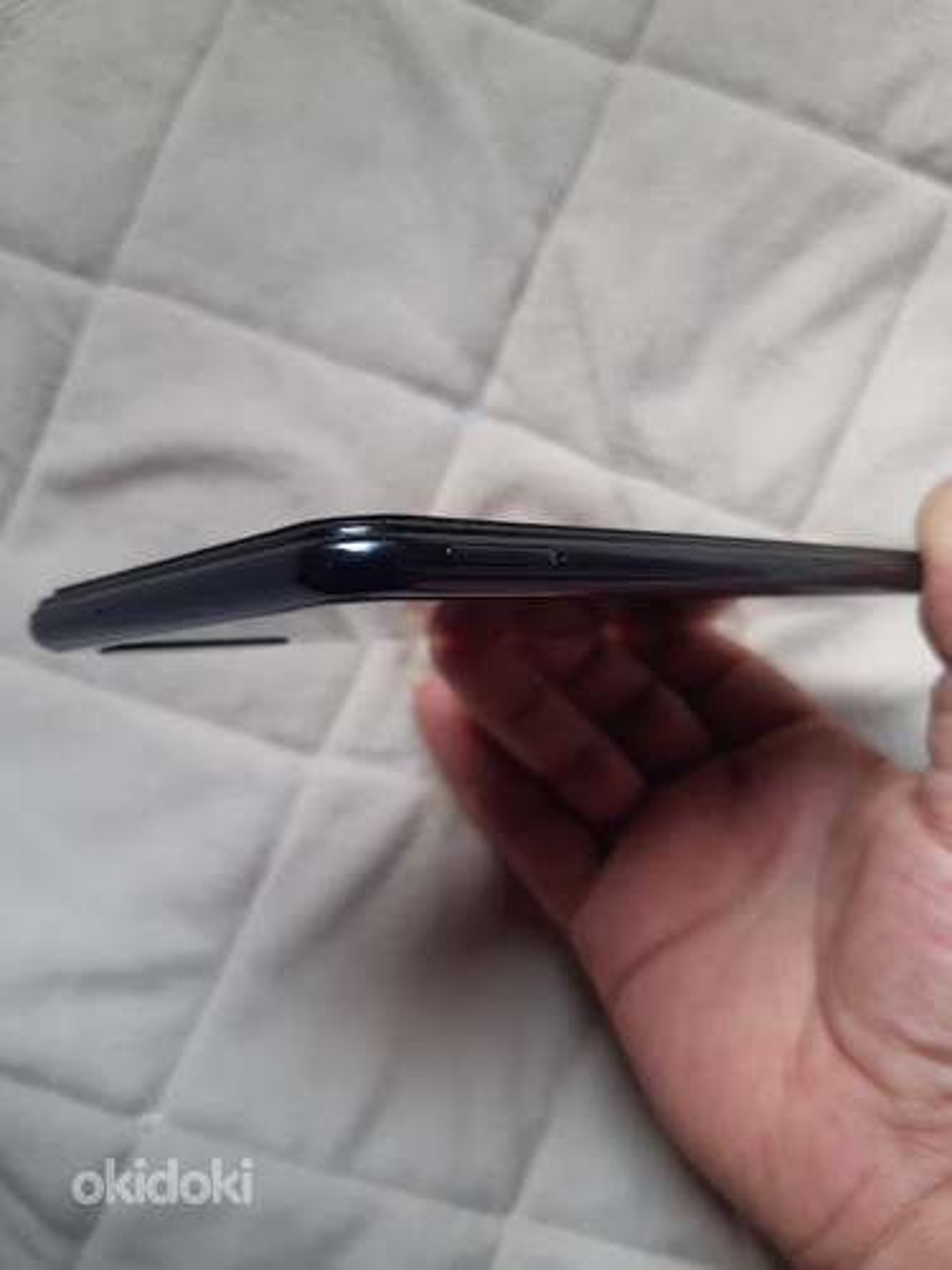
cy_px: 635
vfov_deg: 67.3
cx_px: 476
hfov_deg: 53.1
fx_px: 953
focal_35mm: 26
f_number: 1.7
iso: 40
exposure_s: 1/121
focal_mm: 3.92
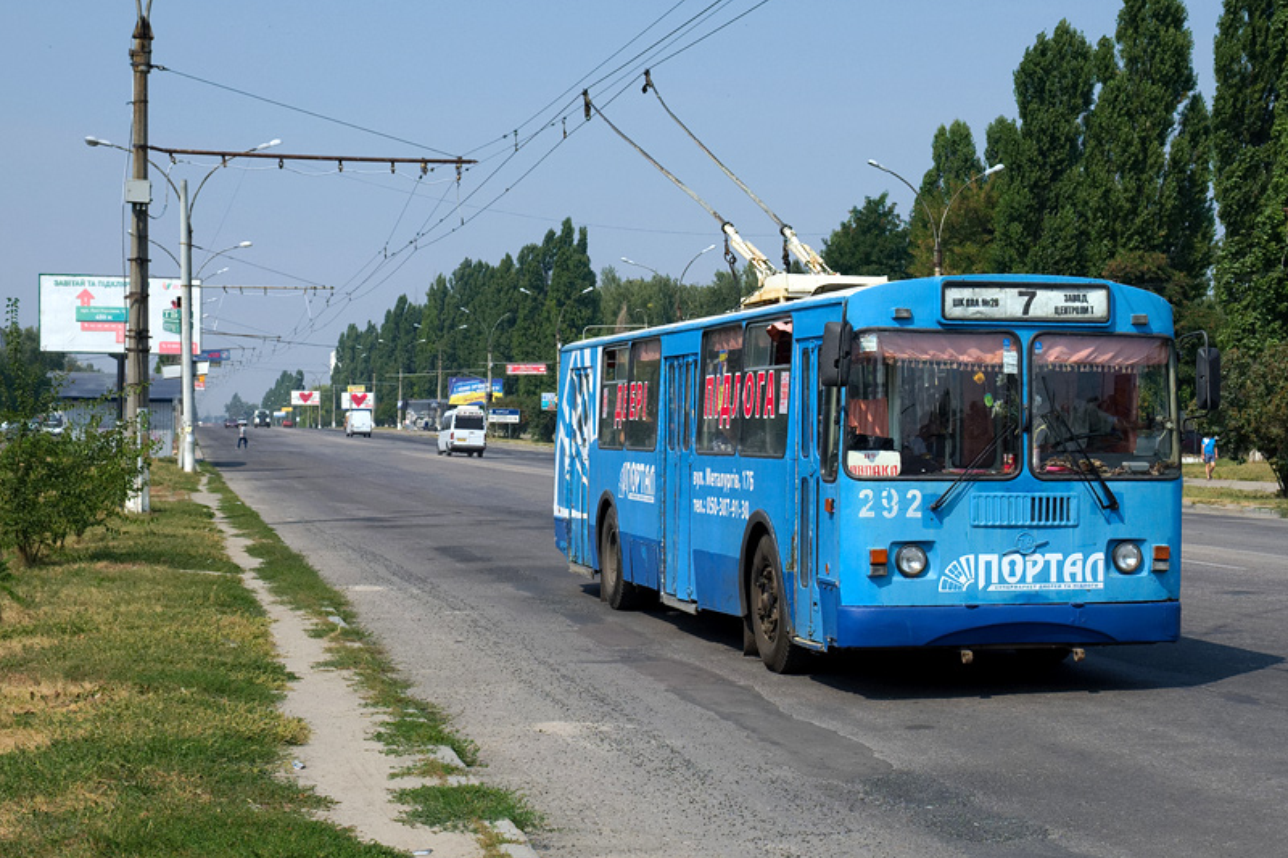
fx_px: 2039
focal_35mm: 57
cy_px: 362
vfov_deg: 23.7
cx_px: 876
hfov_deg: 34.7
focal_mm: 25.4
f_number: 7.1
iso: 200
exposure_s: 1/800
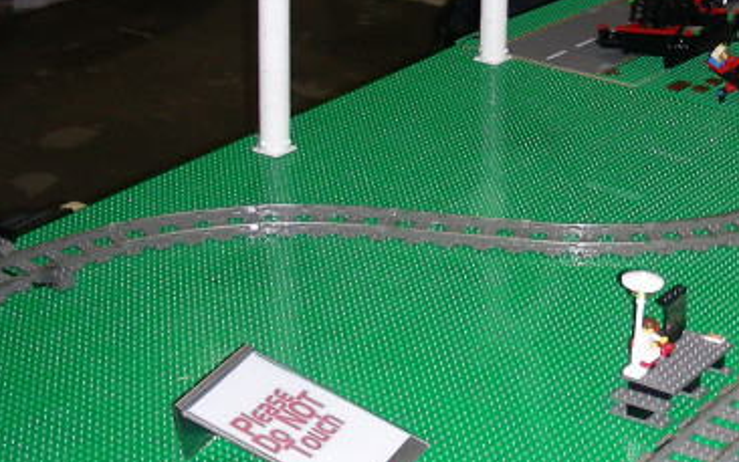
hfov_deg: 22.9
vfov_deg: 14.8
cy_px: 161
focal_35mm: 88
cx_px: 676
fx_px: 1773
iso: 112
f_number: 3.5
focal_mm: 6.3
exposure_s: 1/60.1
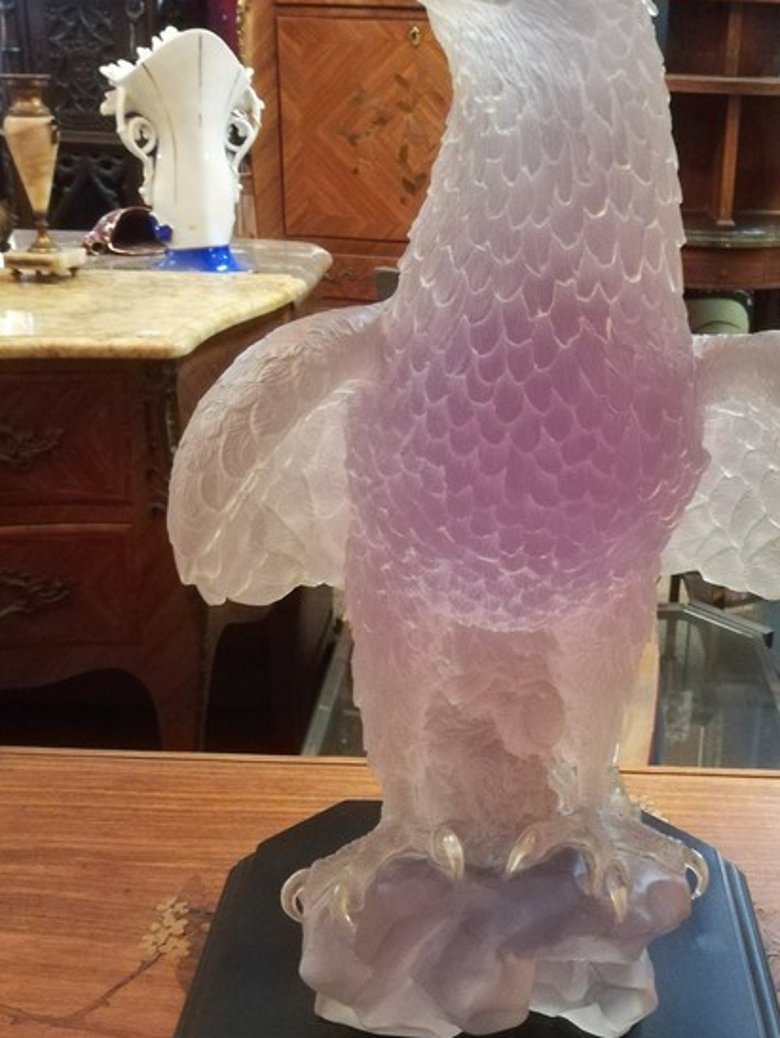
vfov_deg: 48.9
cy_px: 543
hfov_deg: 37.4
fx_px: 1140
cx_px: 509
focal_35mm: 38
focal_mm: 3.83
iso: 1250
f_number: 2.2
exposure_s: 1/14.3
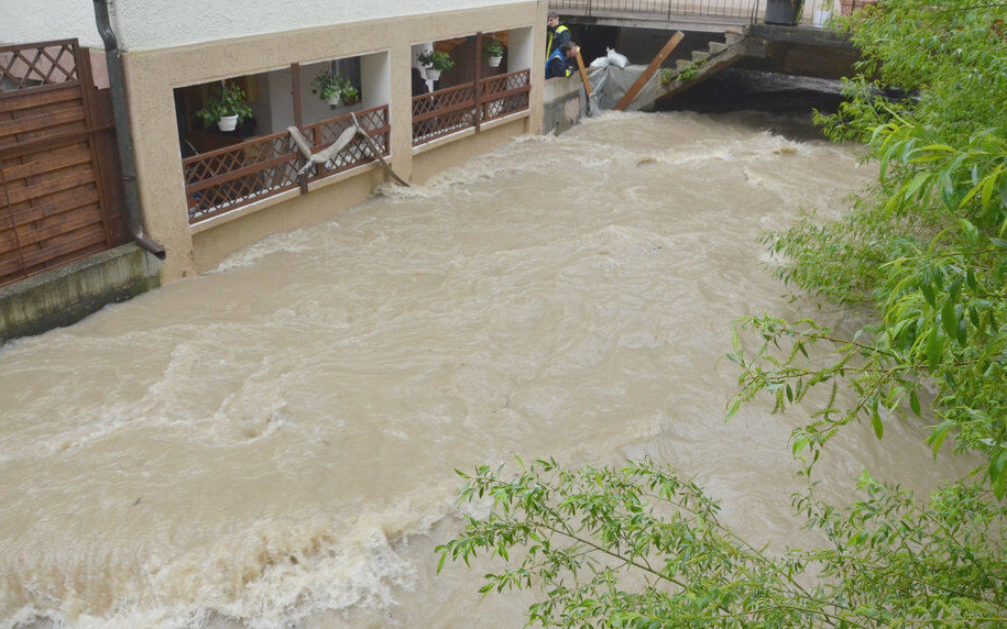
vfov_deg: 41.8
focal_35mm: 30
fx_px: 823
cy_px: 339
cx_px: 477
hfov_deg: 62.9
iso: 1600
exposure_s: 1/125
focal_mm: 18
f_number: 6.7
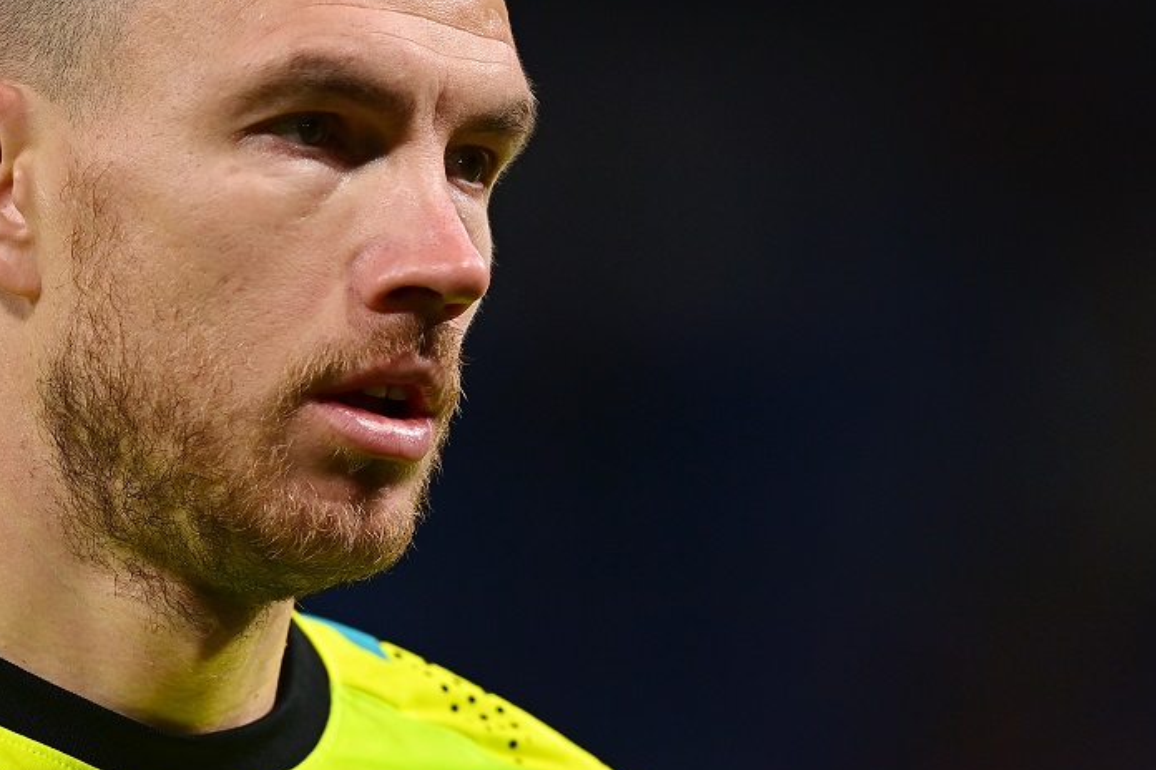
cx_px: 445
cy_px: 411
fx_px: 23632
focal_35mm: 736
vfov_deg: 1.9
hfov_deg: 2.8
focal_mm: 400
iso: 1600
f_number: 3.5
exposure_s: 1/2000
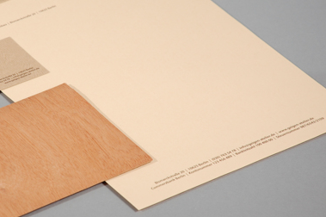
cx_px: 116
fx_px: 2902
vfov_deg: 4.3
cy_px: 75
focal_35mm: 321
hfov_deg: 6.4
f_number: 8
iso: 200
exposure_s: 1/125
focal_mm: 135
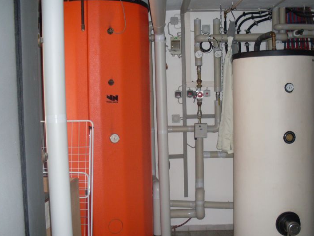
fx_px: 390
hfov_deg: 43.8
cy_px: 118
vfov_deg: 33.6
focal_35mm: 43
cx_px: 173
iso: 100
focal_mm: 6.3
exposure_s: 1/45
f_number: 2.8
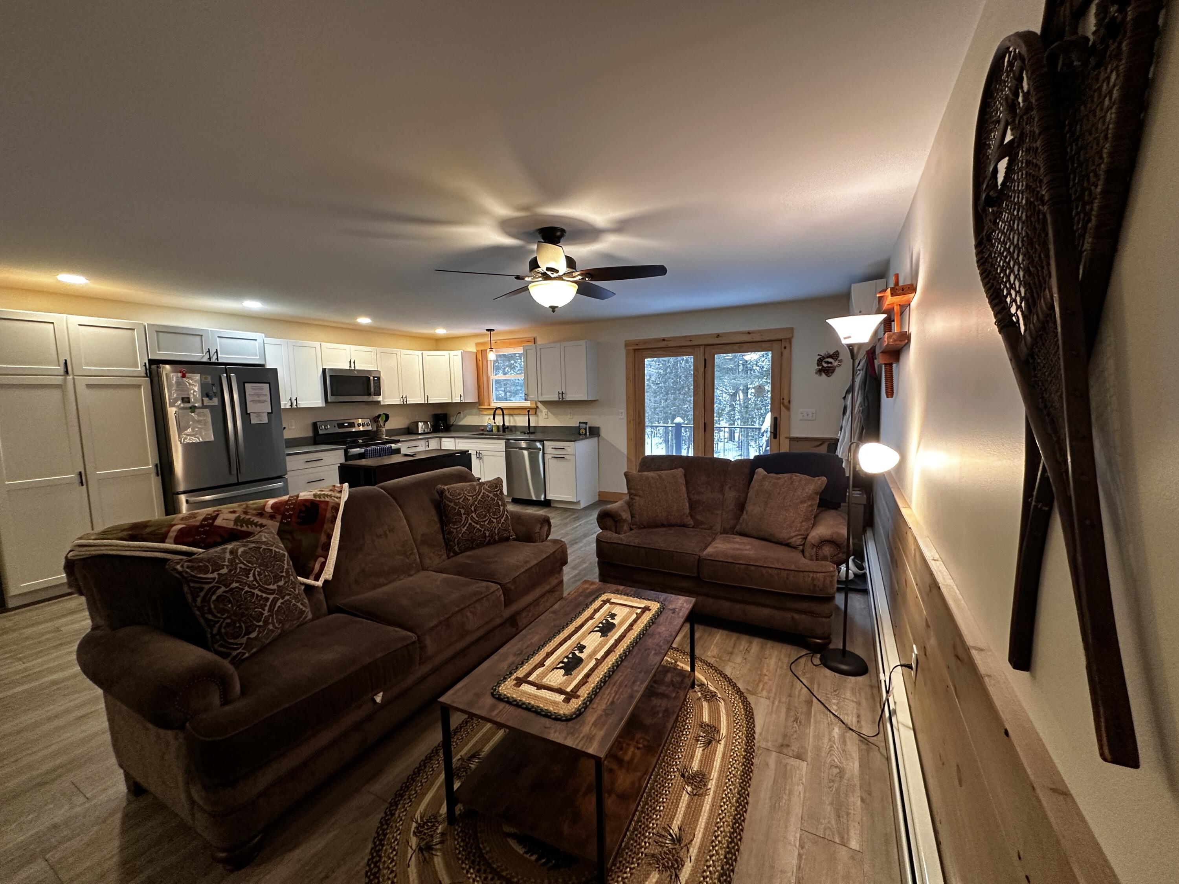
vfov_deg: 85.7
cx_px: 590
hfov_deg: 102.1
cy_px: 442
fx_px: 477
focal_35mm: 14
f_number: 2.2
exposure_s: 1/60
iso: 250
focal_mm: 2.22
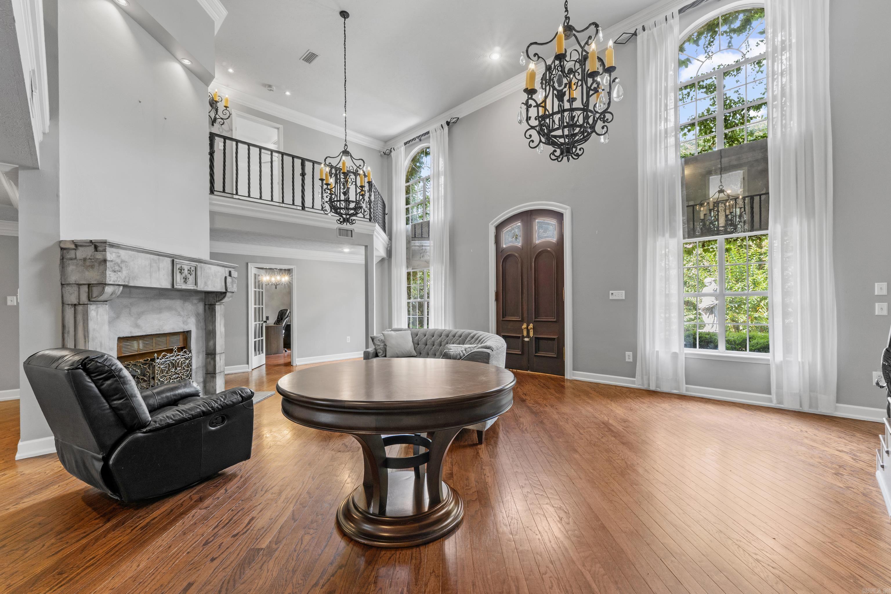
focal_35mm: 15
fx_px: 371
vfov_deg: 77.3
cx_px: 446
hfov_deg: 100.4
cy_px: 297
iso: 200
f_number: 9
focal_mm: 10
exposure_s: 1
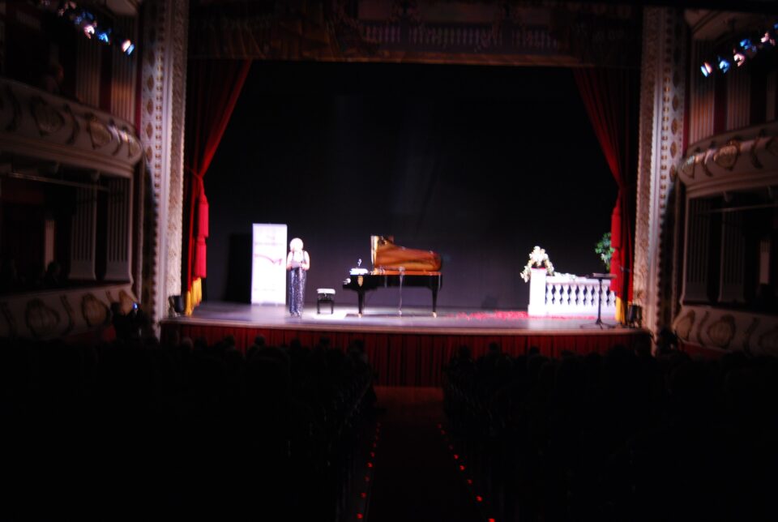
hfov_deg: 43.5
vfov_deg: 30.0
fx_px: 974
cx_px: 389
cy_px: 261
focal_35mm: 45
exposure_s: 1/1.3
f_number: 4.2
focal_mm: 30
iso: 400
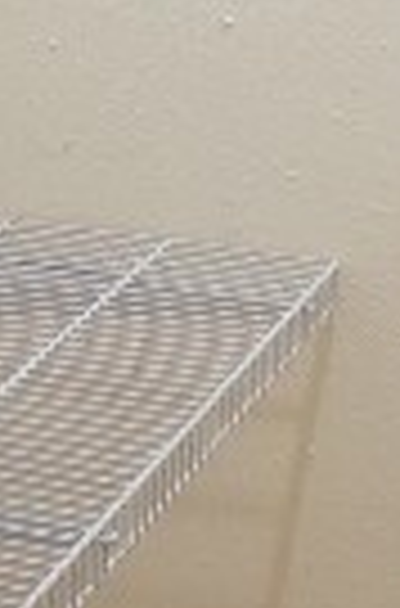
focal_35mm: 137
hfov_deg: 9.8
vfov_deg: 14.1
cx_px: 452
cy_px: -297
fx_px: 2301
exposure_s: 1/60
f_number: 4
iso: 1000
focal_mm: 16
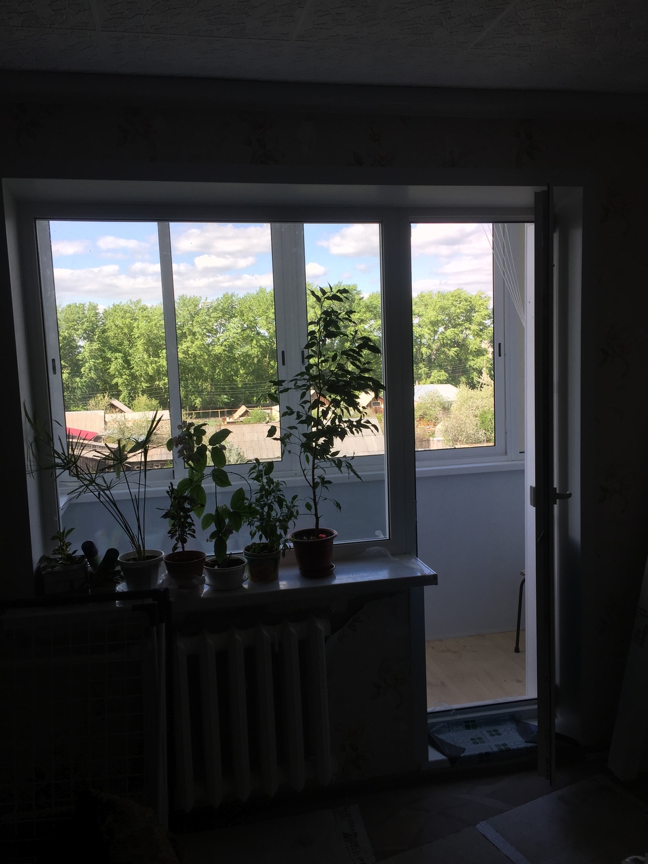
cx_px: 324
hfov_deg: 48.2
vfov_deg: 61.7
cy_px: 432
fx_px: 724
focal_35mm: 29
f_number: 2.2
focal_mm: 4.15
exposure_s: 1/425
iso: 32
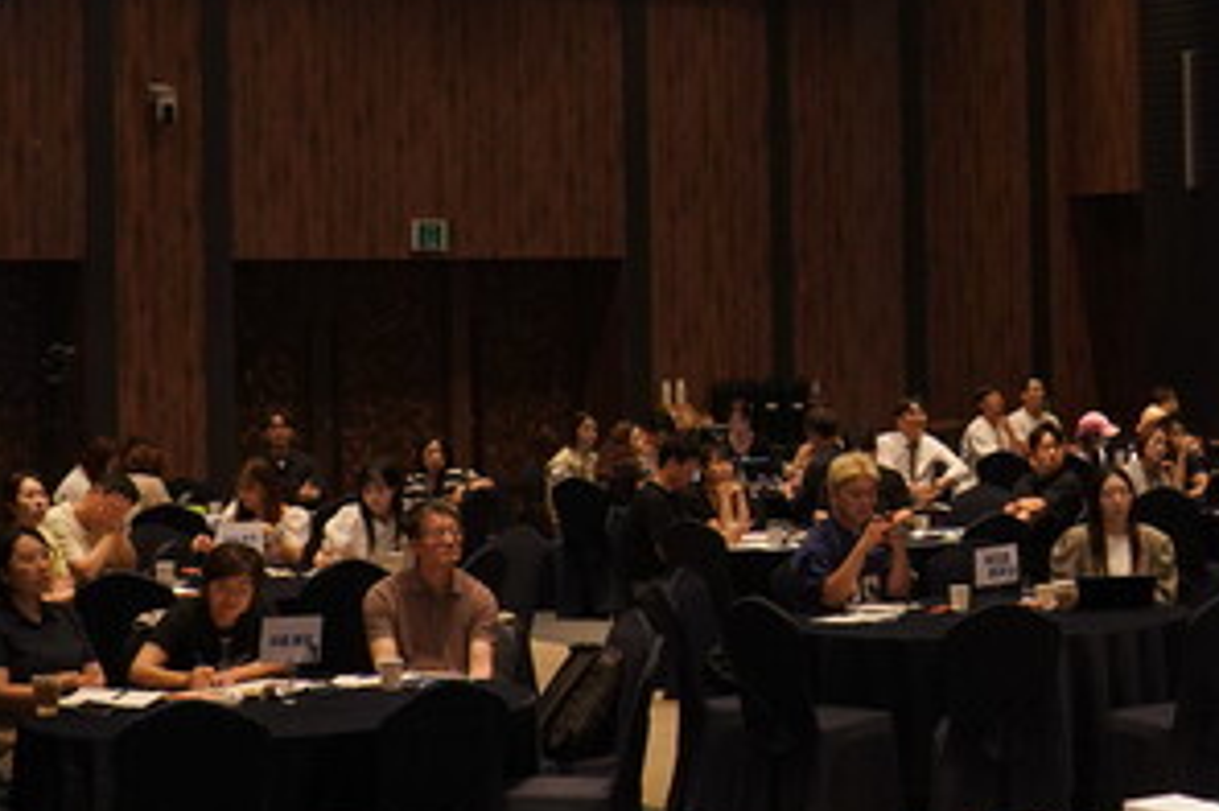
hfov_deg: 26.0
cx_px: 1145
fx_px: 2538
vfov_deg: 18.1
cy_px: 305
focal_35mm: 75
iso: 1600
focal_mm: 25
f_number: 4.5
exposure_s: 1/100
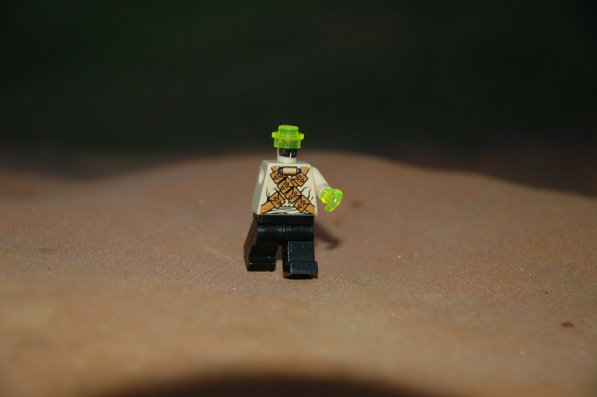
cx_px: 298
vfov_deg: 13.0
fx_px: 1740
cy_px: 198
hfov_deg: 19.5
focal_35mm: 105
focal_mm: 70
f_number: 4.5
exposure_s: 1/60
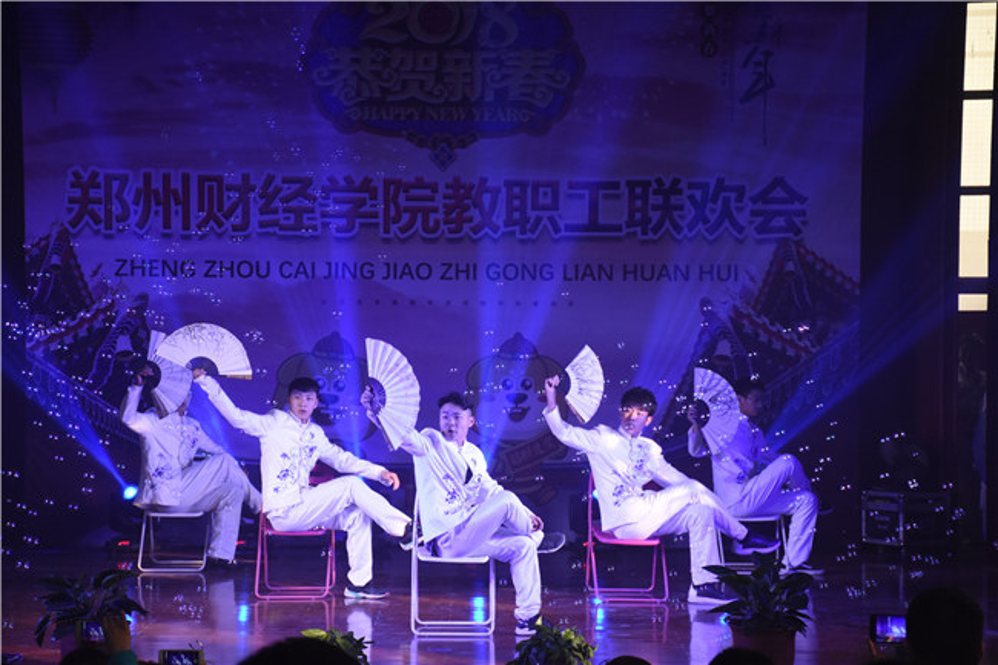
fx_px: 2494
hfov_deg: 22.6
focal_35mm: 90
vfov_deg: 15.2
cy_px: 332
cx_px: 499
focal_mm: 60
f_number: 5
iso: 2000
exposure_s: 1/250
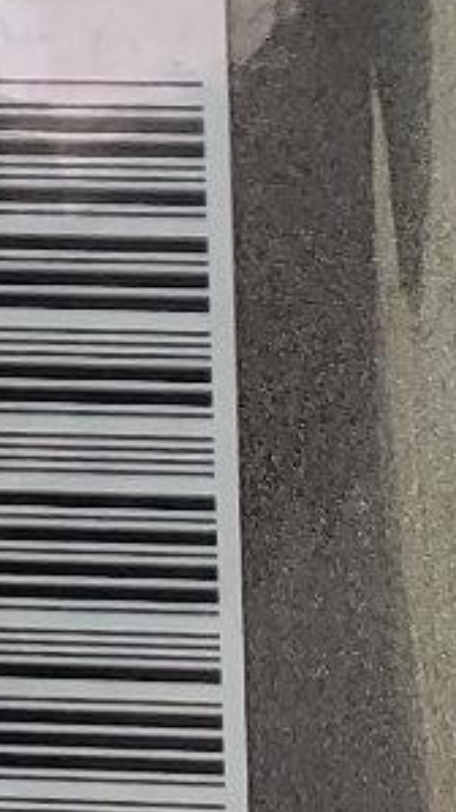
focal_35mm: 202
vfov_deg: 10.5
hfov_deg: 6.0
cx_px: 157
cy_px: -224
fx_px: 4346
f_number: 1.5
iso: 50
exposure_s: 1/833
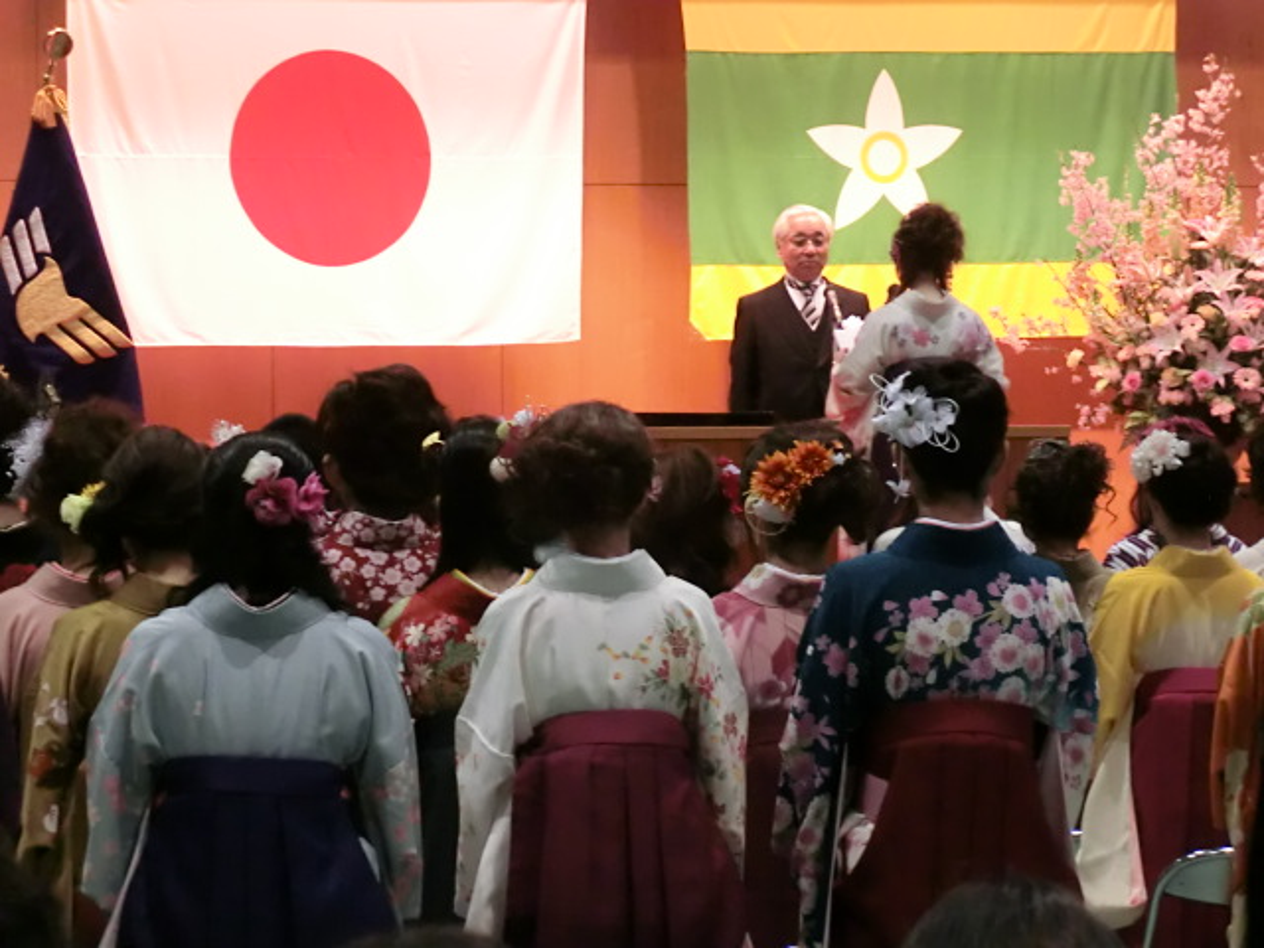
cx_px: 632
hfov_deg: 9.9
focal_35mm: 200
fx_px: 7303
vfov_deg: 7.4
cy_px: 474
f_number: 5.9
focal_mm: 35.2
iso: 800
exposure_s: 1/50
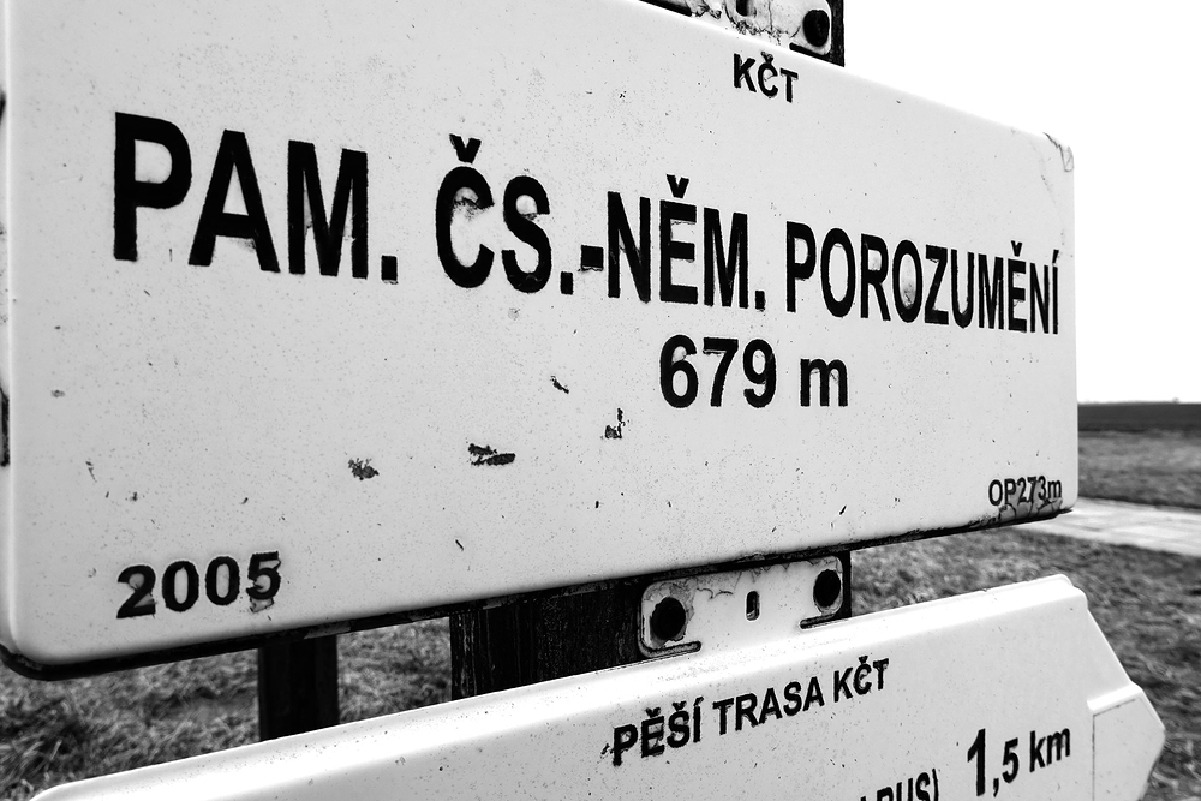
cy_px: 400
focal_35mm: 24
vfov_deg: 53.1
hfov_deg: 73.7
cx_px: 600
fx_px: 801
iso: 125
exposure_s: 1/125
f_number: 6.3
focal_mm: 9
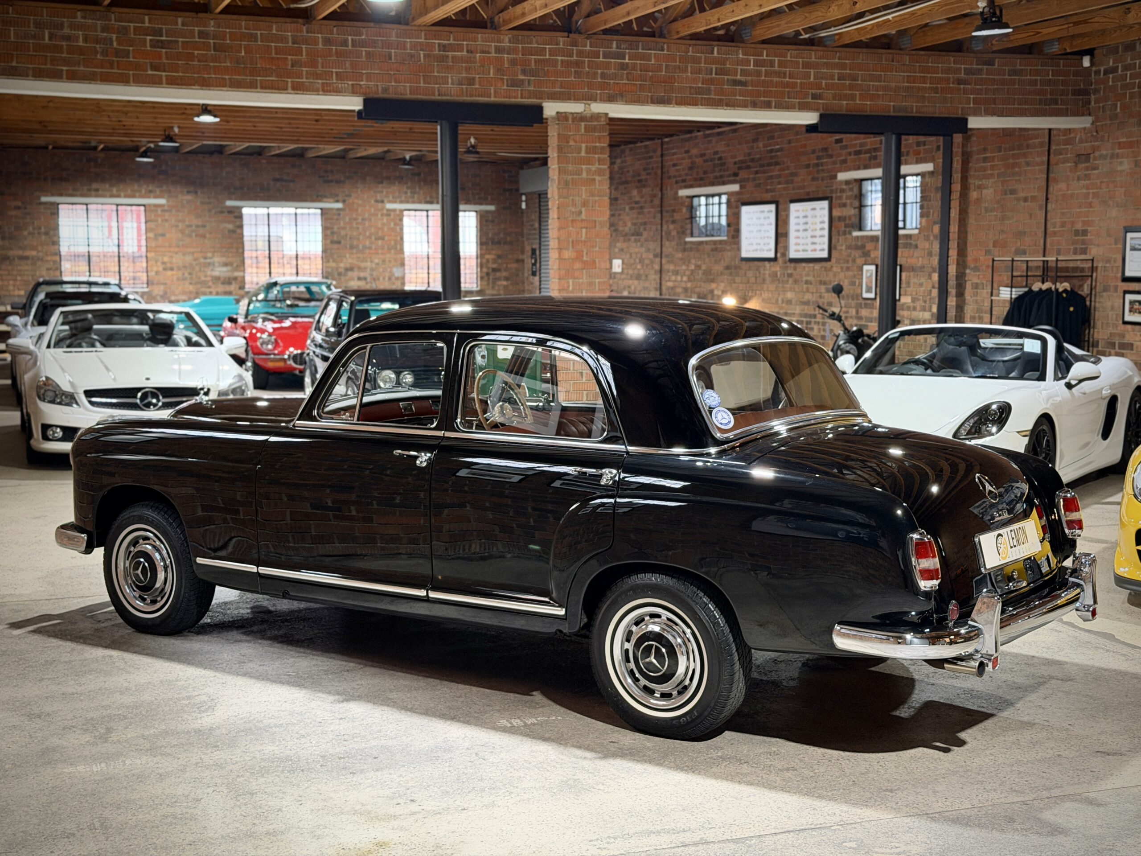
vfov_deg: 30.3
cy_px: 428
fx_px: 1582
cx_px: 570
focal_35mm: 48
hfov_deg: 39.7
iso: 500
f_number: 1.78
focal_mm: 6.76
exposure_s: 1/33
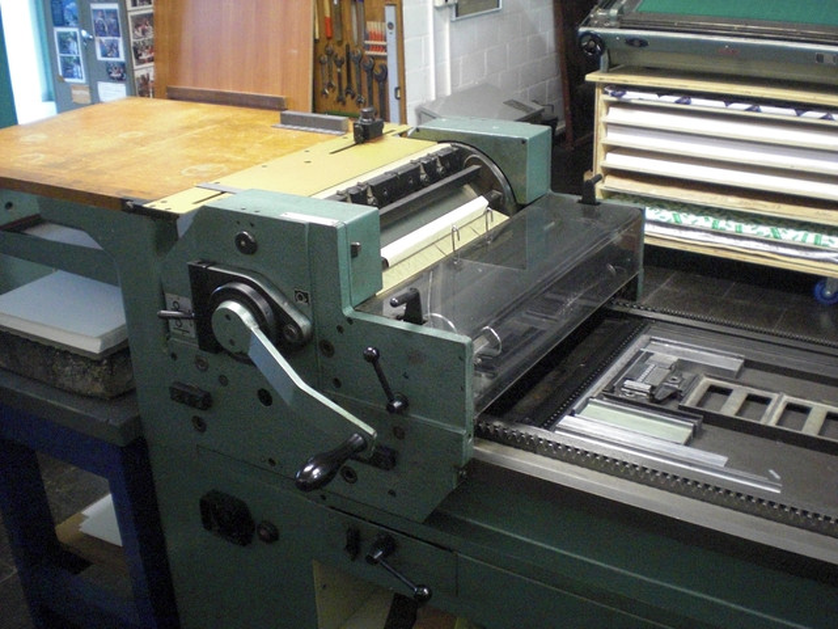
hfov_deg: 49.0
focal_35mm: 38
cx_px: 419
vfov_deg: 37.7
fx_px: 920
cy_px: 314
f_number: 3.1
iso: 800
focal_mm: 6.3
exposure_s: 1/40
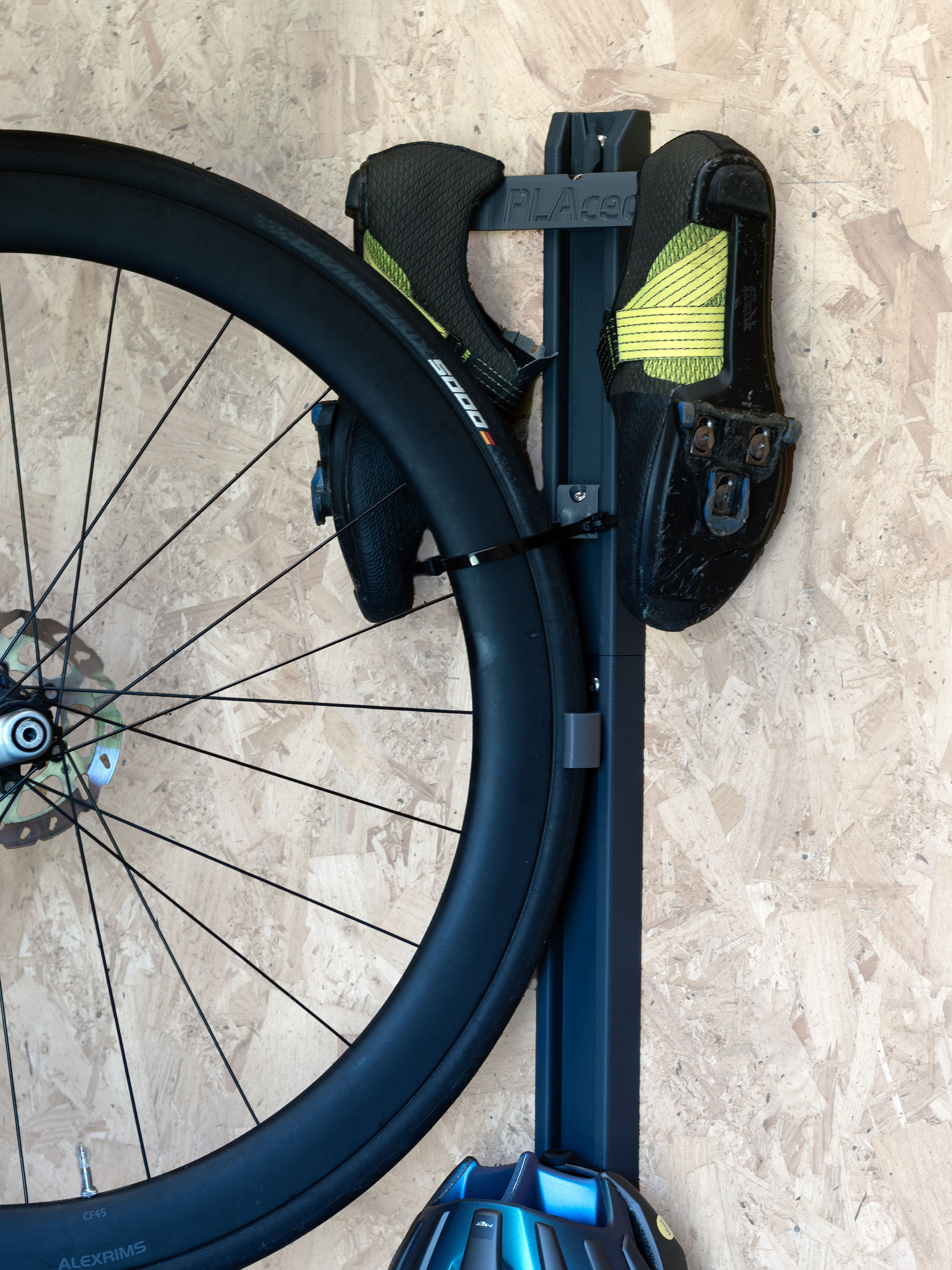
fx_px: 3630
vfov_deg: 19.8
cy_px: 721
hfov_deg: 14.9
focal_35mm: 99
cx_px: 569
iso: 125
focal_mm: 50
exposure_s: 1/25
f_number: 4.5
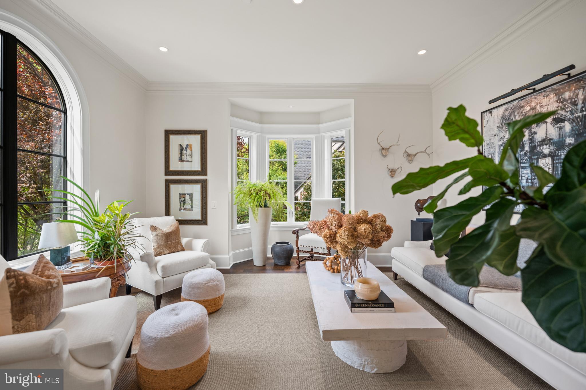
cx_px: 293
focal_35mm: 15
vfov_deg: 77.3
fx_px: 244
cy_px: 195
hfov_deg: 100.4
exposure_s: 1/60
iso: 800
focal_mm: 15
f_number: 2.8
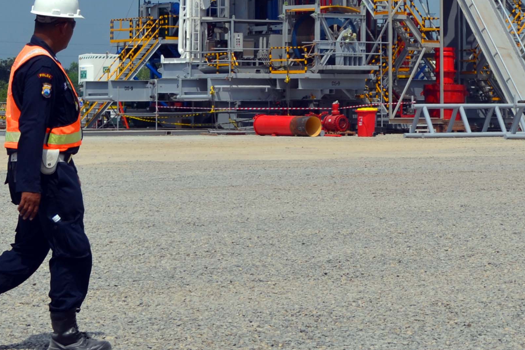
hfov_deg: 16.3
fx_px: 1829
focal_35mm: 125
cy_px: -109
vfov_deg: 10.7
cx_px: 391
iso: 100
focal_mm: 29
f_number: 10
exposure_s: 1/400
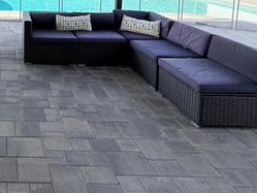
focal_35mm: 36
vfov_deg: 34.5
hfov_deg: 44.2
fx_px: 267
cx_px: 3
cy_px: -18
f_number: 2.2
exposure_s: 1/323
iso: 50
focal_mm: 2.22
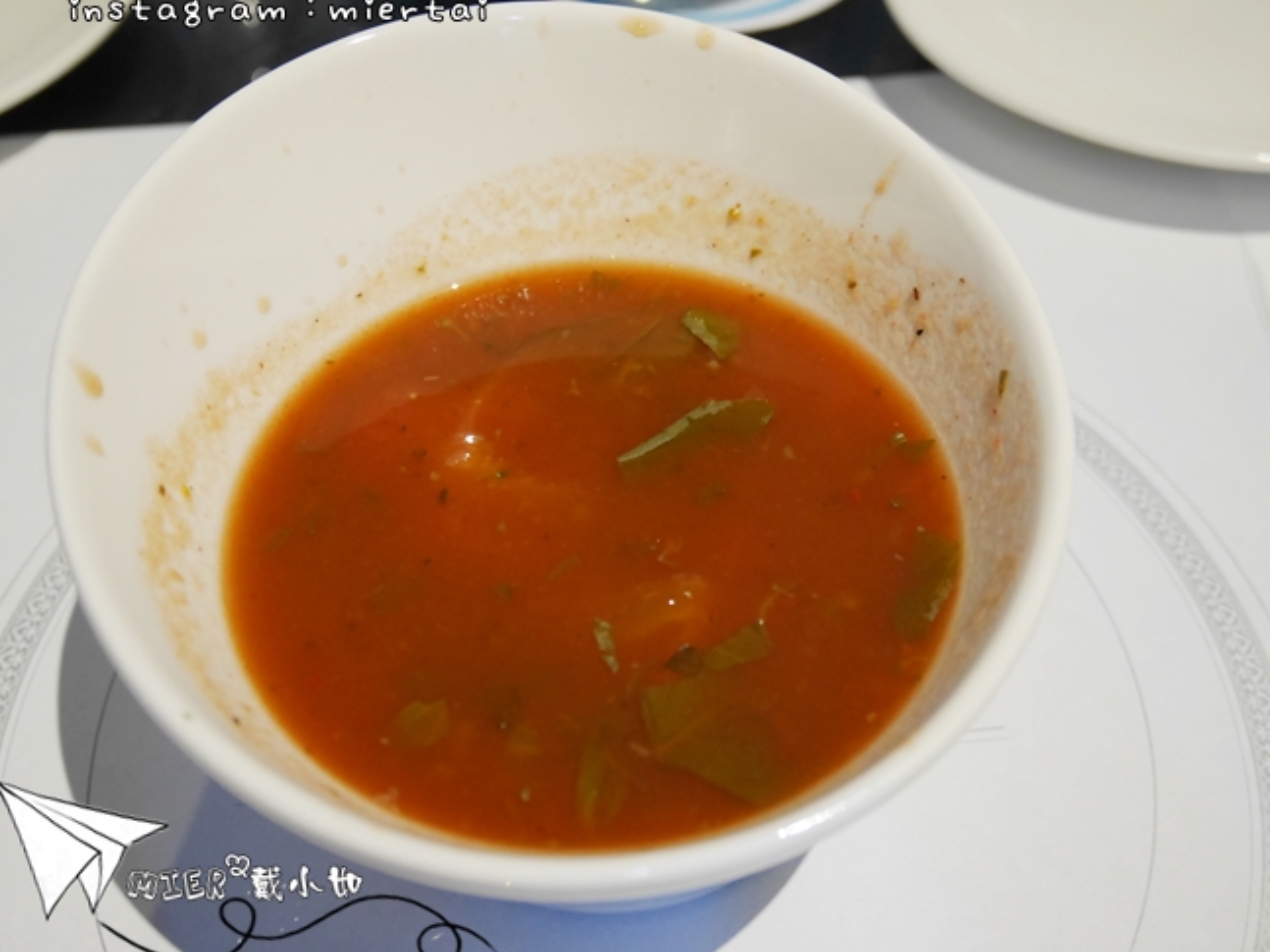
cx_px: 628
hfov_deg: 52.6
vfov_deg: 40.7
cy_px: 475
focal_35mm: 35
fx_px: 1284
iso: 1600
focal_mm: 17
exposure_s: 1/60
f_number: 4.1
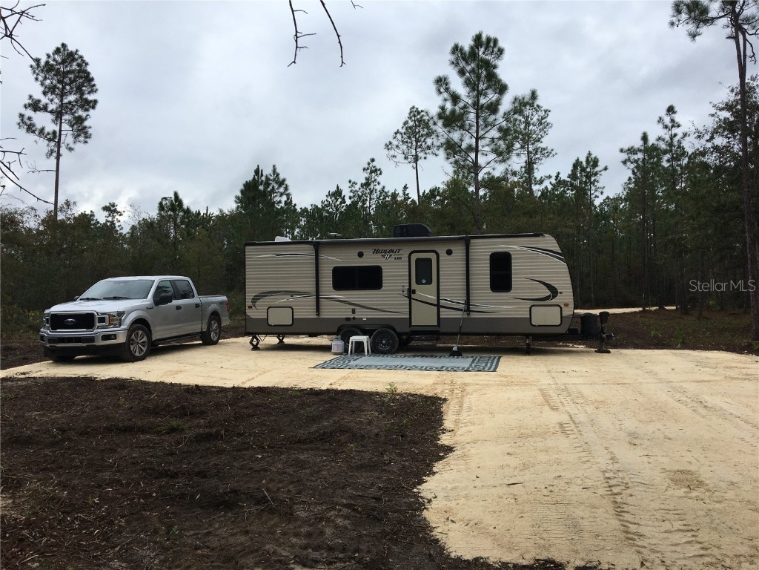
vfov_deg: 48.2
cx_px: 380
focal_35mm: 29
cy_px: 285
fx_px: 636
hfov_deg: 61.7
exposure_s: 1/1148
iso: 25
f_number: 2.2
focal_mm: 4.15
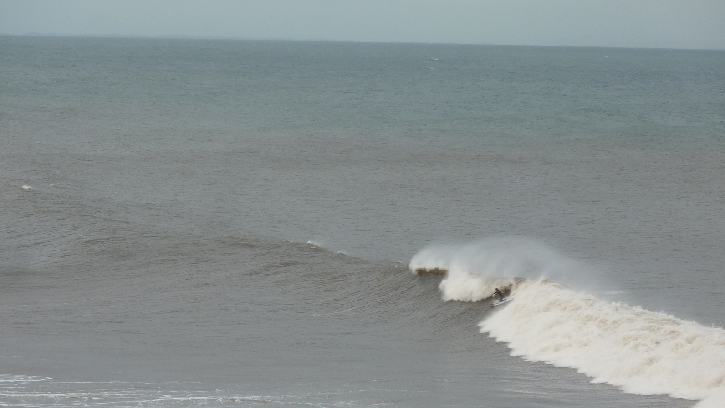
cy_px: 259
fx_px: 3557
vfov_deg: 6.6
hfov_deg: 11.6
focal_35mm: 185
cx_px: 364
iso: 80
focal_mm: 27.8
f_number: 4.5
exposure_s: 1/125
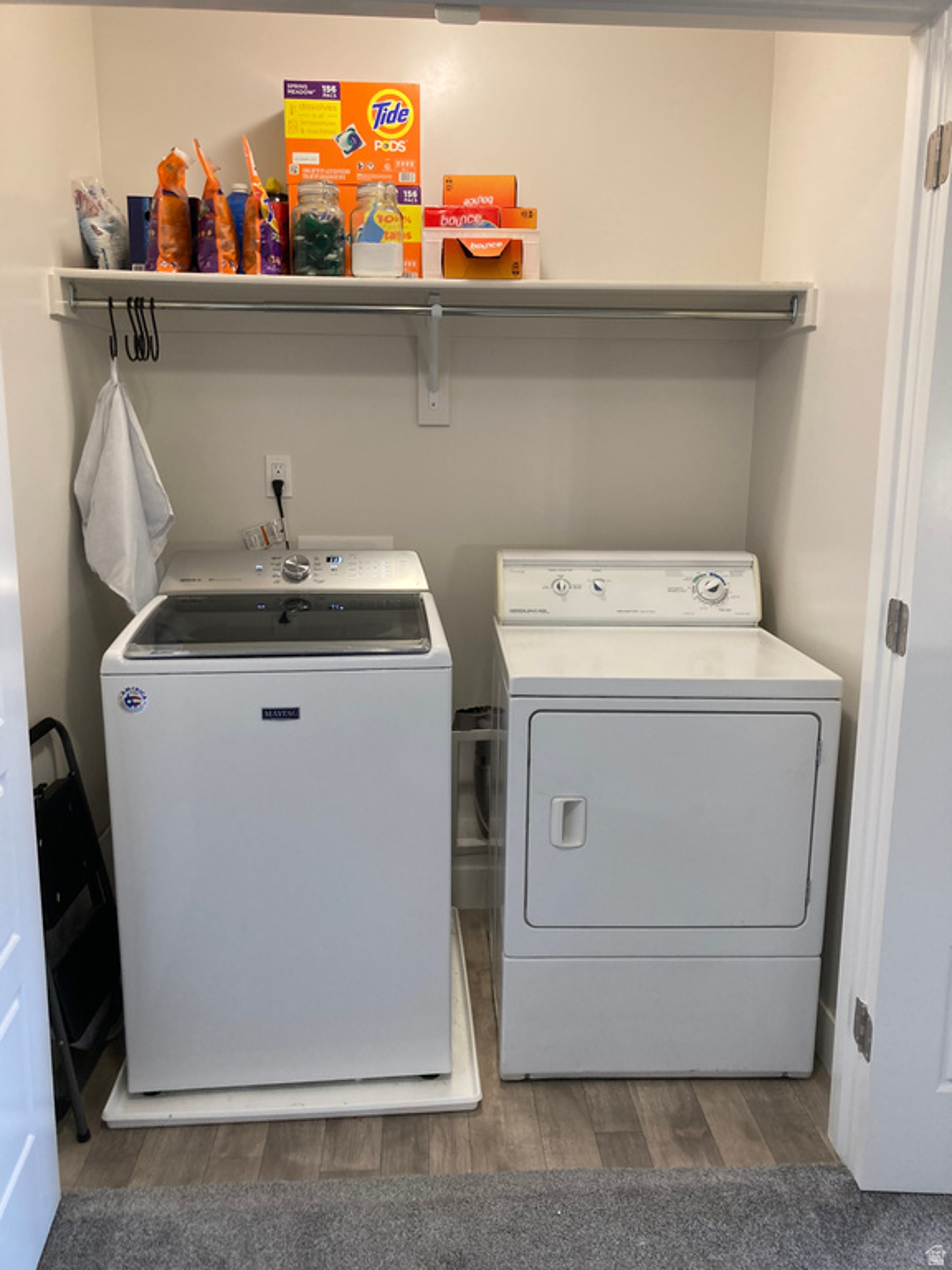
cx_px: 476
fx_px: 1027
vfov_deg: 63.4
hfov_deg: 49.7
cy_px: 635
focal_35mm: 28
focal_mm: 3.99
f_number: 1.8
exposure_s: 1/60
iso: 100
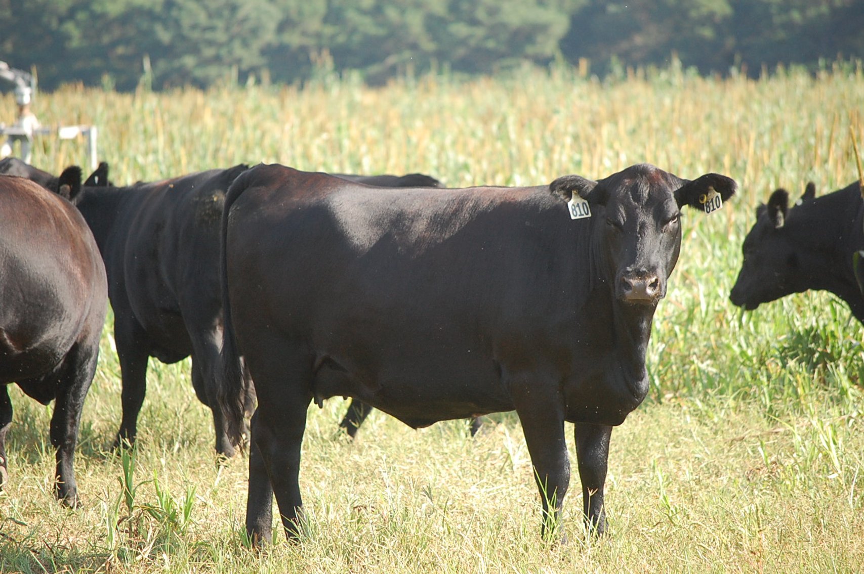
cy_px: 287
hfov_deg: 8.3
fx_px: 5935
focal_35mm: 248
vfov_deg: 5.5
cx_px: 432
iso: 640
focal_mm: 165
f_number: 5.3
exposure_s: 1/500
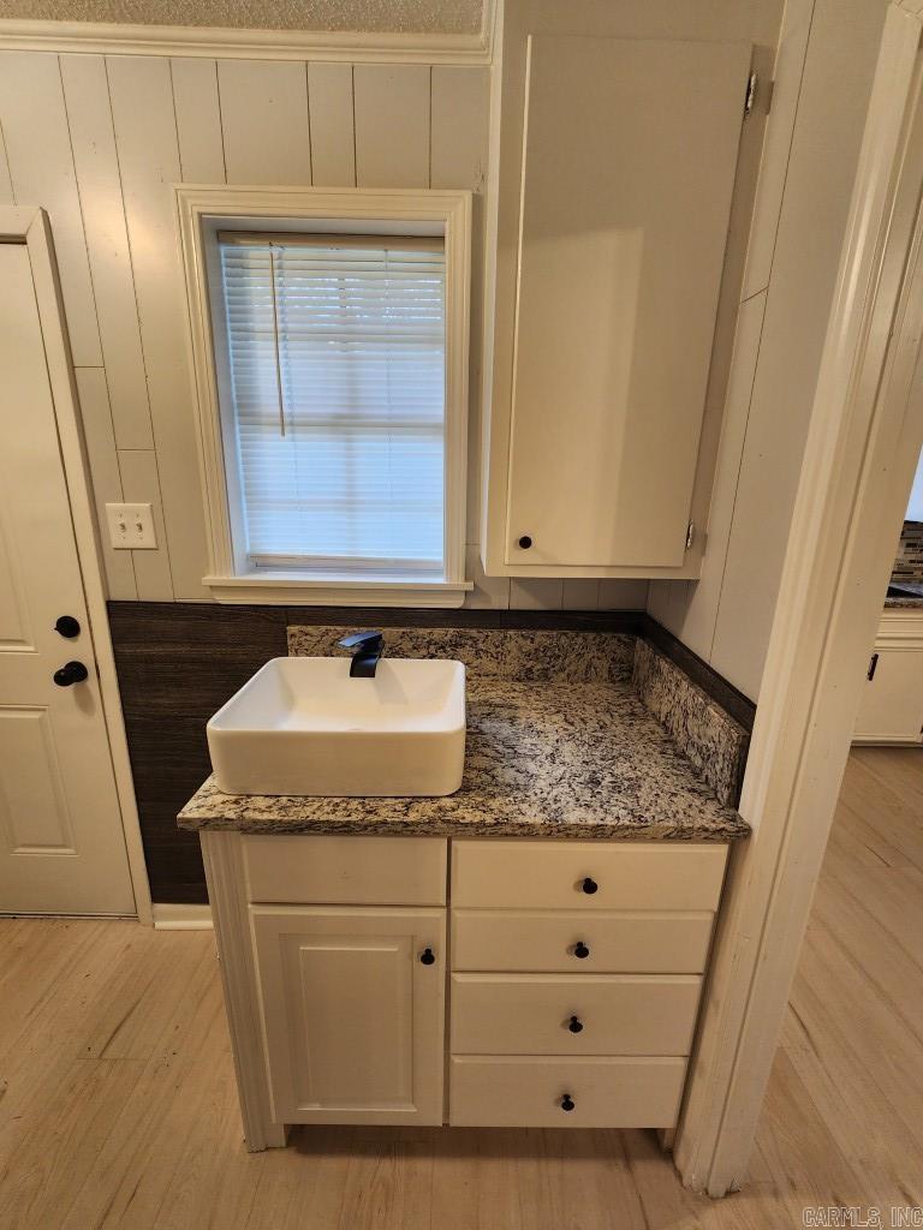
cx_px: 462
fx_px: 462
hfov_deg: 89.9
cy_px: 615
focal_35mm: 13
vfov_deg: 106.2
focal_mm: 2.2
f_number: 2.2
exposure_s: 1/60
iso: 160
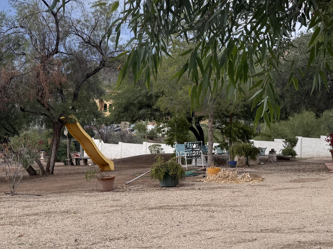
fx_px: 500
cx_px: 108
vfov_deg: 28.0
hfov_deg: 36.4
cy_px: 112
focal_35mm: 52
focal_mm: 6.76
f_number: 1.78
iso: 100
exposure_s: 1/868
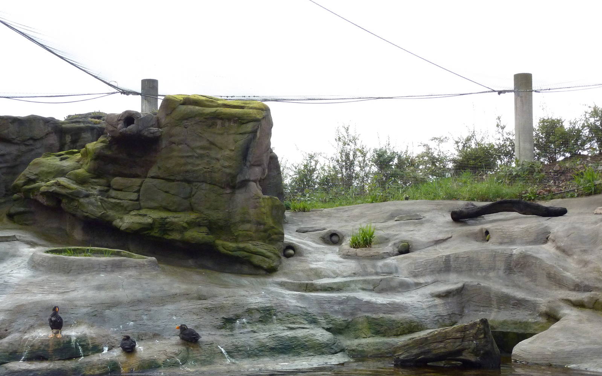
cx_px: 301
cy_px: 225
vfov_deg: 25.3
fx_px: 837
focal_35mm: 51
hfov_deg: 39.6
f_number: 3.8
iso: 320
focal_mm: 7.9
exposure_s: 1/500
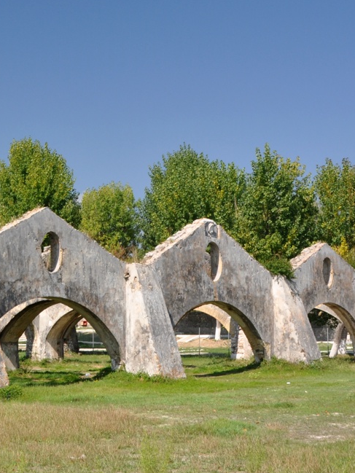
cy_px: 195
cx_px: -22
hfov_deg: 22.8
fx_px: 834
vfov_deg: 31.6
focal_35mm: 61
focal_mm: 22
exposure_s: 1/100
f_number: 10
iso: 200
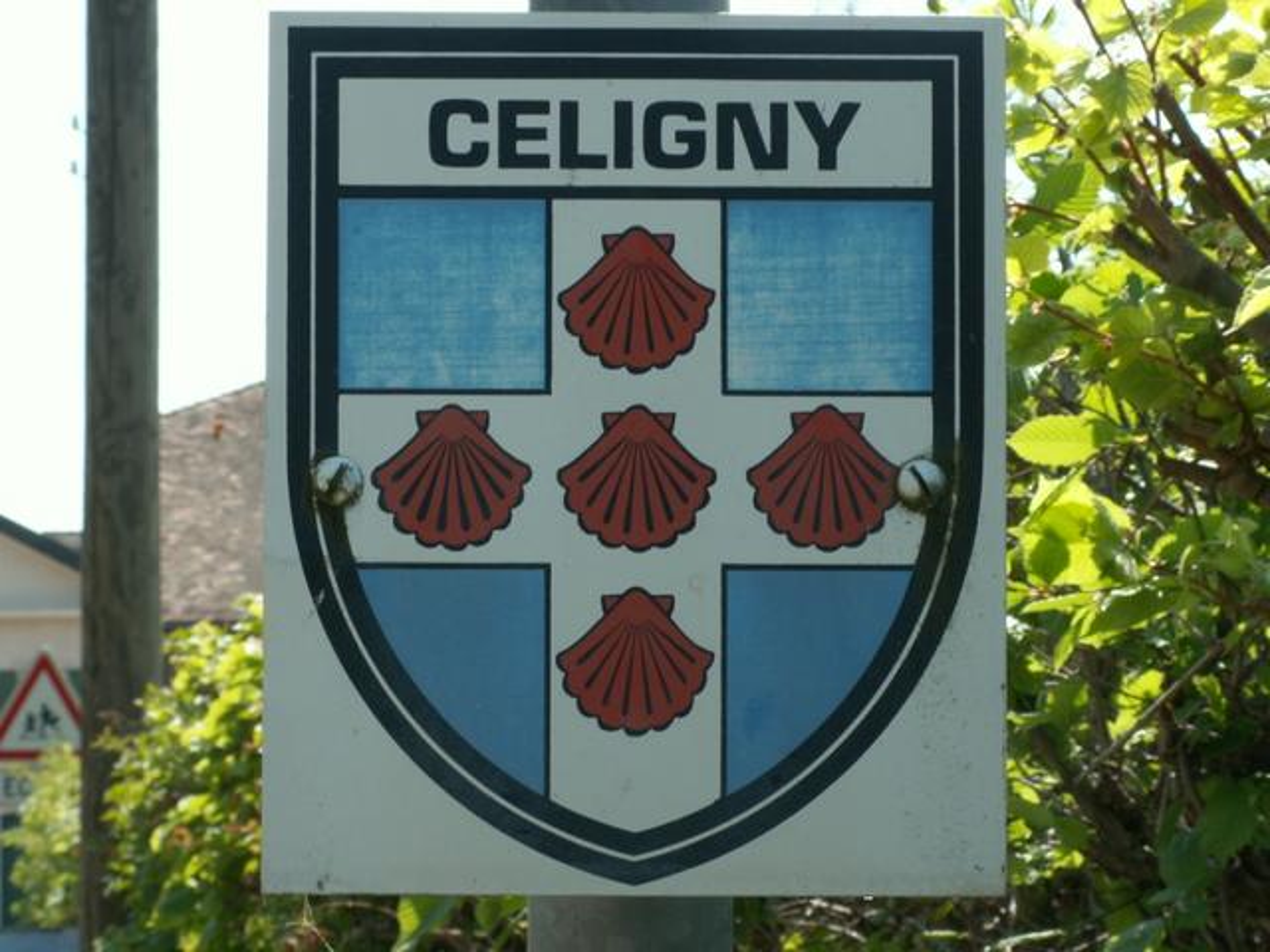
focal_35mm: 119
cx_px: 635
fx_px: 4366
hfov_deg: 16.6
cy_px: 476
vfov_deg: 12.5
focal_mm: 19.38
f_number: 7.1
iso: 50
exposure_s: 1/100
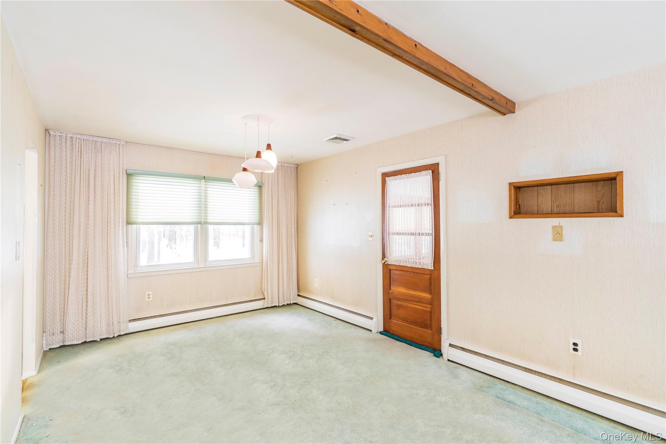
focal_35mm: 17
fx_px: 314
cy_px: 222
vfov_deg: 70.4
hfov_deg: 93.3
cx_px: 333
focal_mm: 17
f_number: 9
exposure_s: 1/3
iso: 400
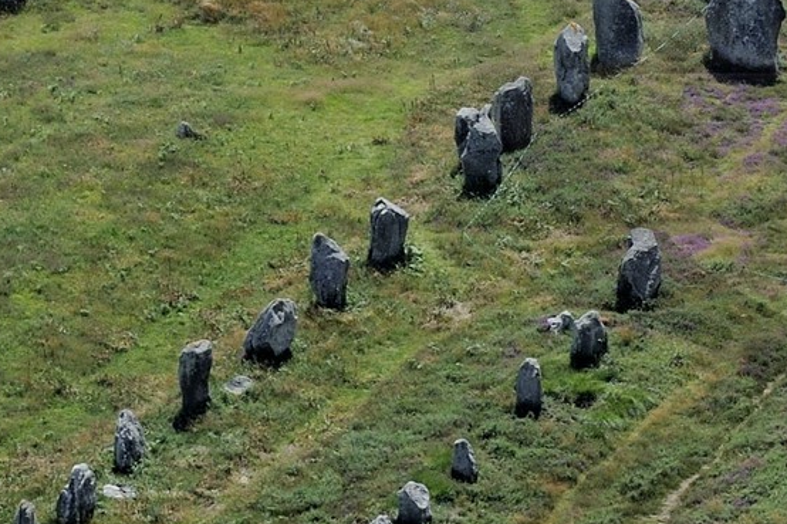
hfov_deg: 4.9
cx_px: 1007
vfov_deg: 3.3
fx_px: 9157
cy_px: -158
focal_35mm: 419
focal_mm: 145
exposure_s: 1/1000
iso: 400
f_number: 8
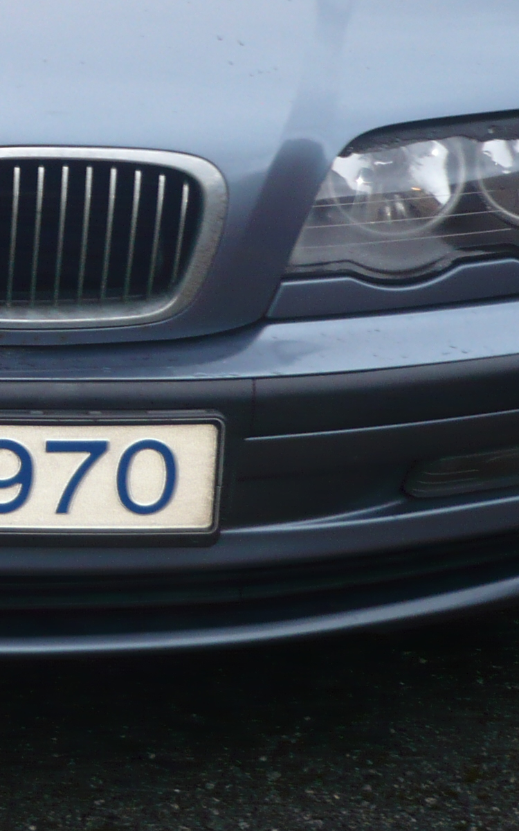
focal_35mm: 95
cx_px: -72
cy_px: 125
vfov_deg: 21.5
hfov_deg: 13.5
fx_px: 2150
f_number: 2.8
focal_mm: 5.8
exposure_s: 1/30
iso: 100
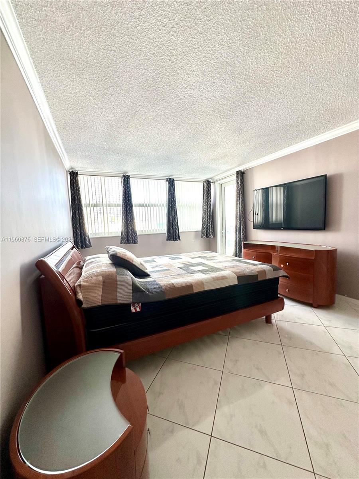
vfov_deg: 102.1
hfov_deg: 85.7
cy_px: 240
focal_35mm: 14
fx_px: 194
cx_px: 180
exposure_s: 1/99
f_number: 2.2
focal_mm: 2.22
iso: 100
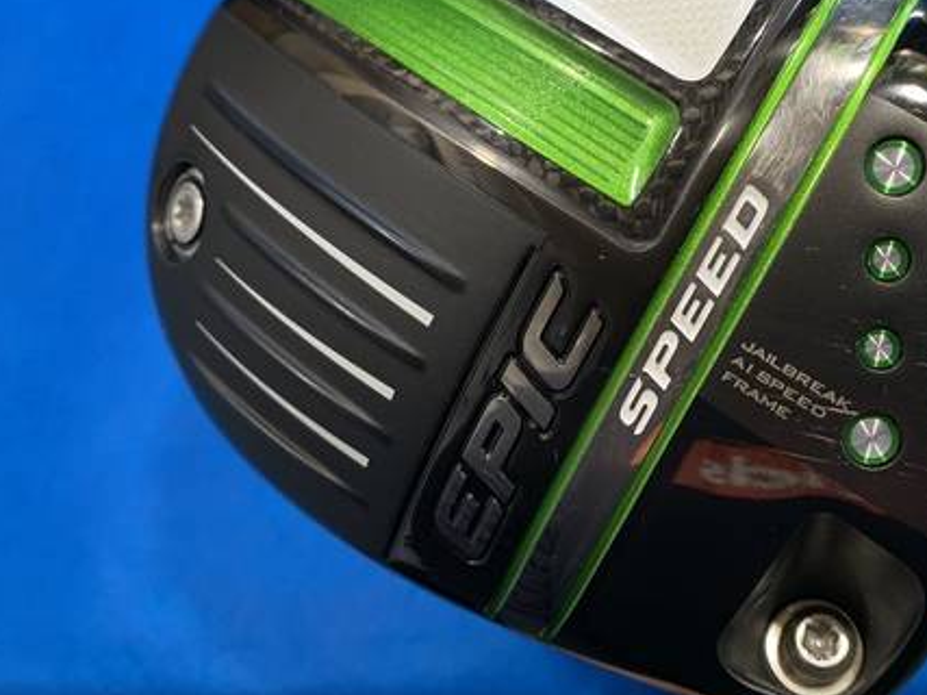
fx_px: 1044
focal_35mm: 39
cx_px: 612
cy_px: 263
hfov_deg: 47.2
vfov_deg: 36.6
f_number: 1.8
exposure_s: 1/60
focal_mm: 4.25
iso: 100
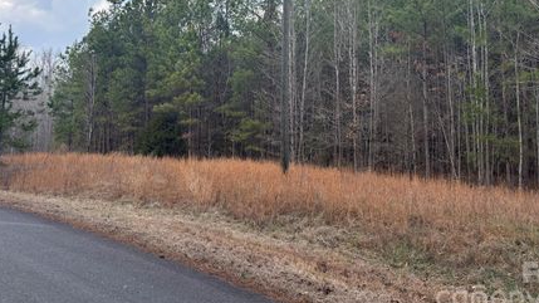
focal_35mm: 33
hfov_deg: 59.3
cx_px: 307
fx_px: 471
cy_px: 86
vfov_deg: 35.0
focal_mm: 5.96
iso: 50
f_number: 1.6
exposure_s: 1/758
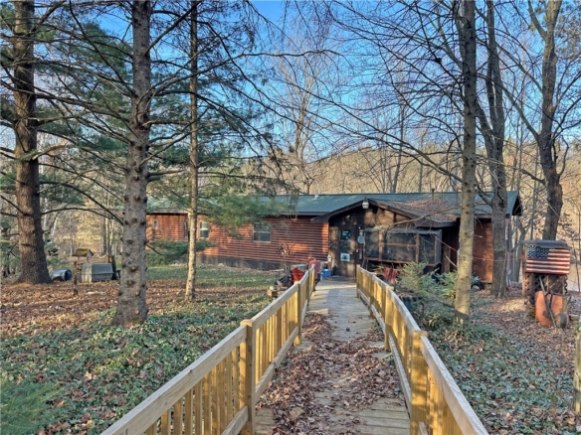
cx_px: 290
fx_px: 403
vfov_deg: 56.8
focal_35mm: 24
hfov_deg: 71.6
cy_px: 218
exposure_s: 1/404
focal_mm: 6.86
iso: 80
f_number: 1.78
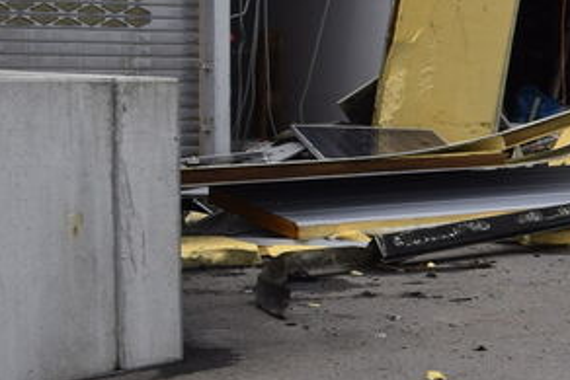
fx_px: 1758
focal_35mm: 111
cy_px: 183
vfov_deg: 12.4
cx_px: 1041
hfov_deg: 15.6
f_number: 11
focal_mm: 18
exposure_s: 1/500
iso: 400
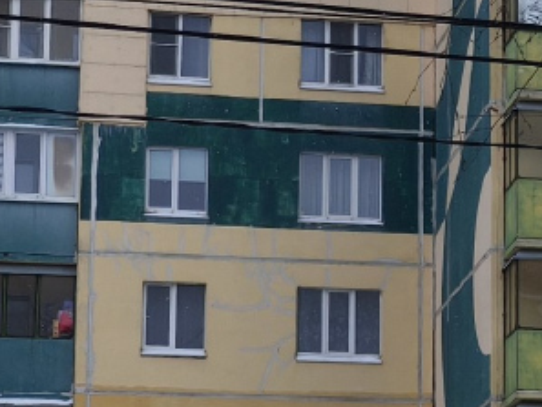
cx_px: 659
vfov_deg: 6.8
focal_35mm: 219
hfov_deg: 8.9
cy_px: 233
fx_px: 3430
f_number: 1.9
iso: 200
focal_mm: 7.1
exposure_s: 1/744
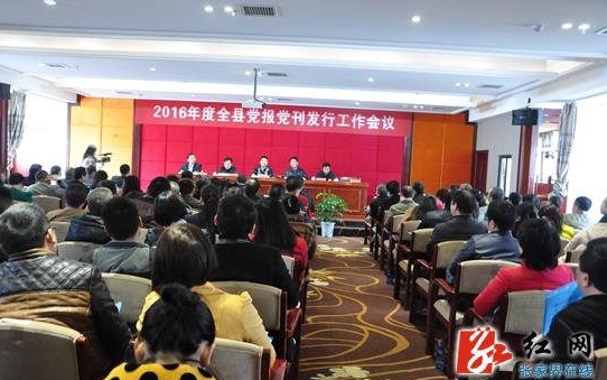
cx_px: 302
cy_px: 196
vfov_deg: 38.9
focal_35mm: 33
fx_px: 538
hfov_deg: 58.9
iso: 2500
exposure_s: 1/10
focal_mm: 21
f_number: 5.6
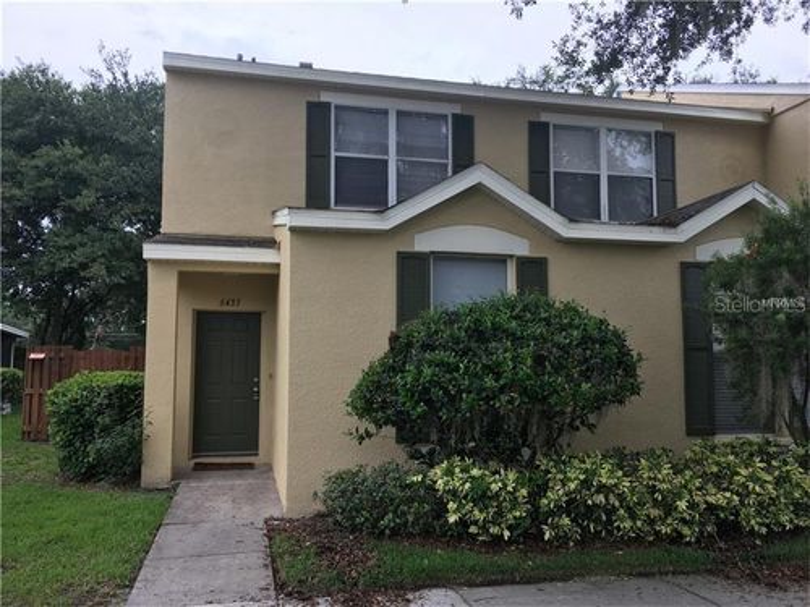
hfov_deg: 61.7
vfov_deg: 48.2
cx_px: 405
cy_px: 304
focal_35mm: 29
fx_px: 679
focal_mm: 4.15
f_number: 2.2
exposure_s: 1/561
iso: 25
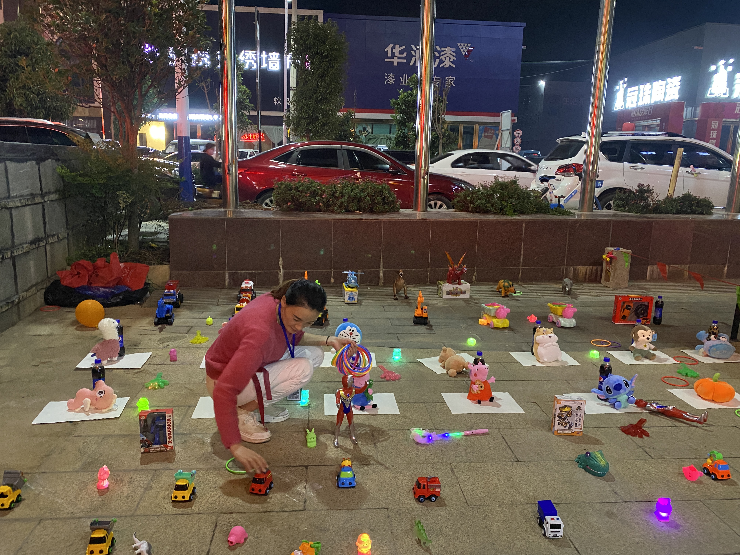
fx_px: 556
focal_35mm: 26
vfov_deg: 53.1
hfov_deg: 67.3
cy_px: 278
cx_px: 370
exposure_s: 1/25
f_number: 1.8
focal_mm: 4.25
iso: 800
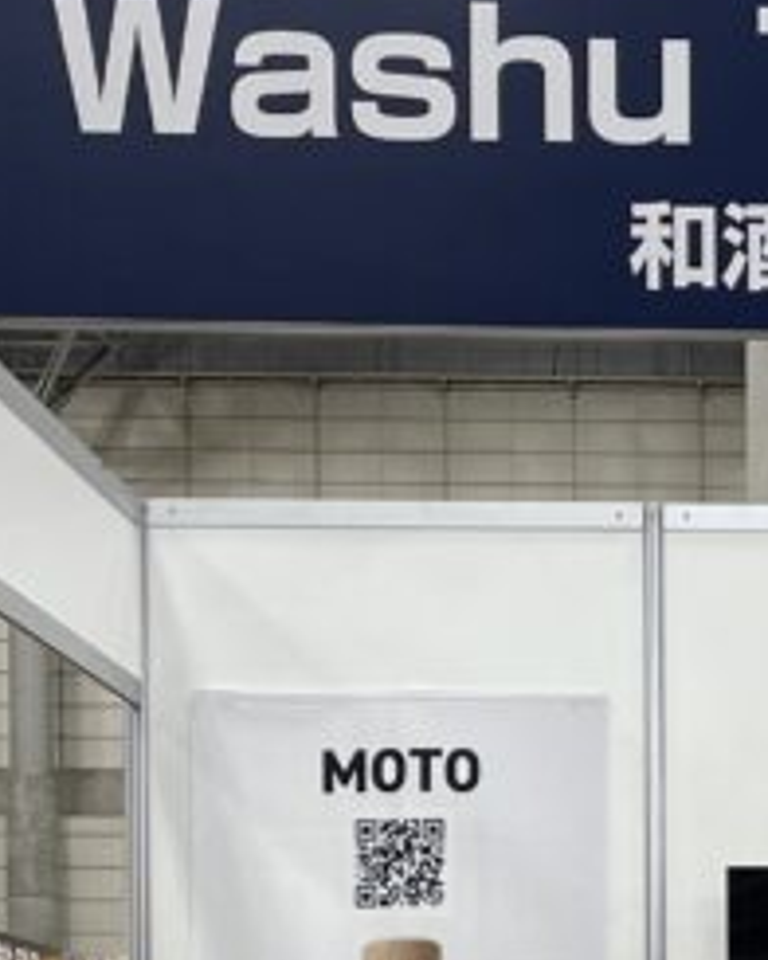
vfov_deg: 17.2
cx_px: 917
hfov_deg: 14.1
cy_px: 1191
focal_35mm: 106
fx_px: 3012
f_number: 1.6
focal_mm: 4.2
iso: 64
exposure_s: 1/100
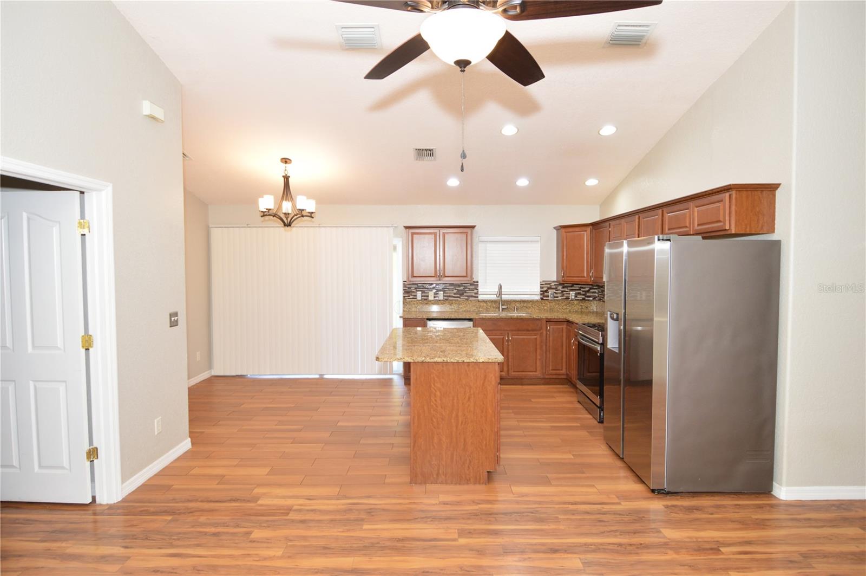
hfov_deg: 90.1
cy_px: 288
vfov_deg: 67.3
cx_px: 433
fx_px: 433
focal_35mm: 18
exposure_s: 1/60
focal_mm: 12
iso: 450
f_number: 4
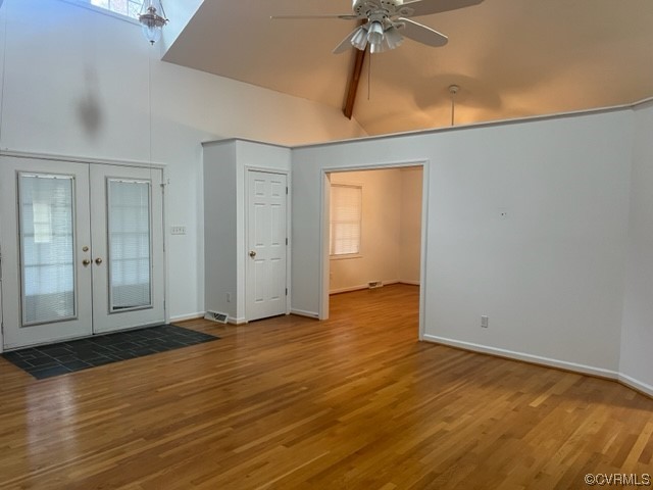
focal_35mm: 26
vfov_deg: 53.1
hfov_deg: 67.3
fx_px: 490
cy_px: 245
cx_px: 326
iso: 125
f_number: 1.5
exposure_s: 1/60
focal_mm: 5.7
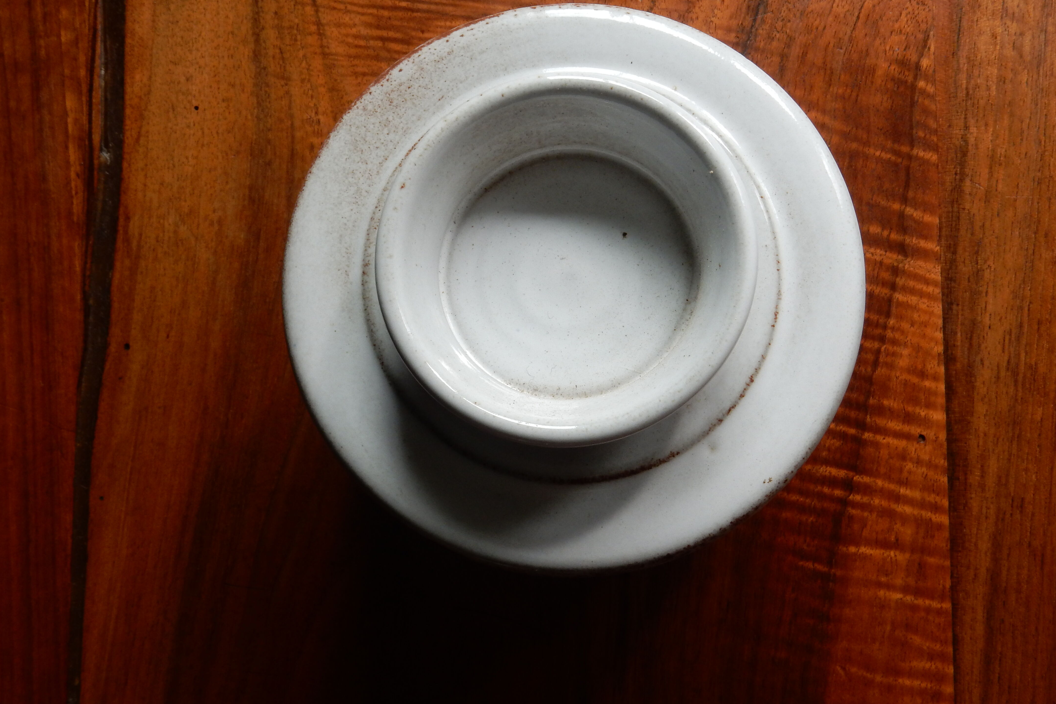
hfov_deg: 41.1
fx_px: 1408
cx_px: 506
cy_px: 337
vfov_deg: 28.1
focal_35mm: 48
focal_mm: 7.6
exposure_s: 1/40
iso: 125
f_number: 5.3
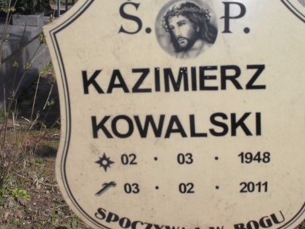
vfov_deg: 29.7
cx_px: 182
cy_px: 118
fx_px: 432
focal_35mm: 49
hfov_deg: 38.8
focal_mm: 6.3
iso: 200
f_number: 8.4
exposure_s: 1/750
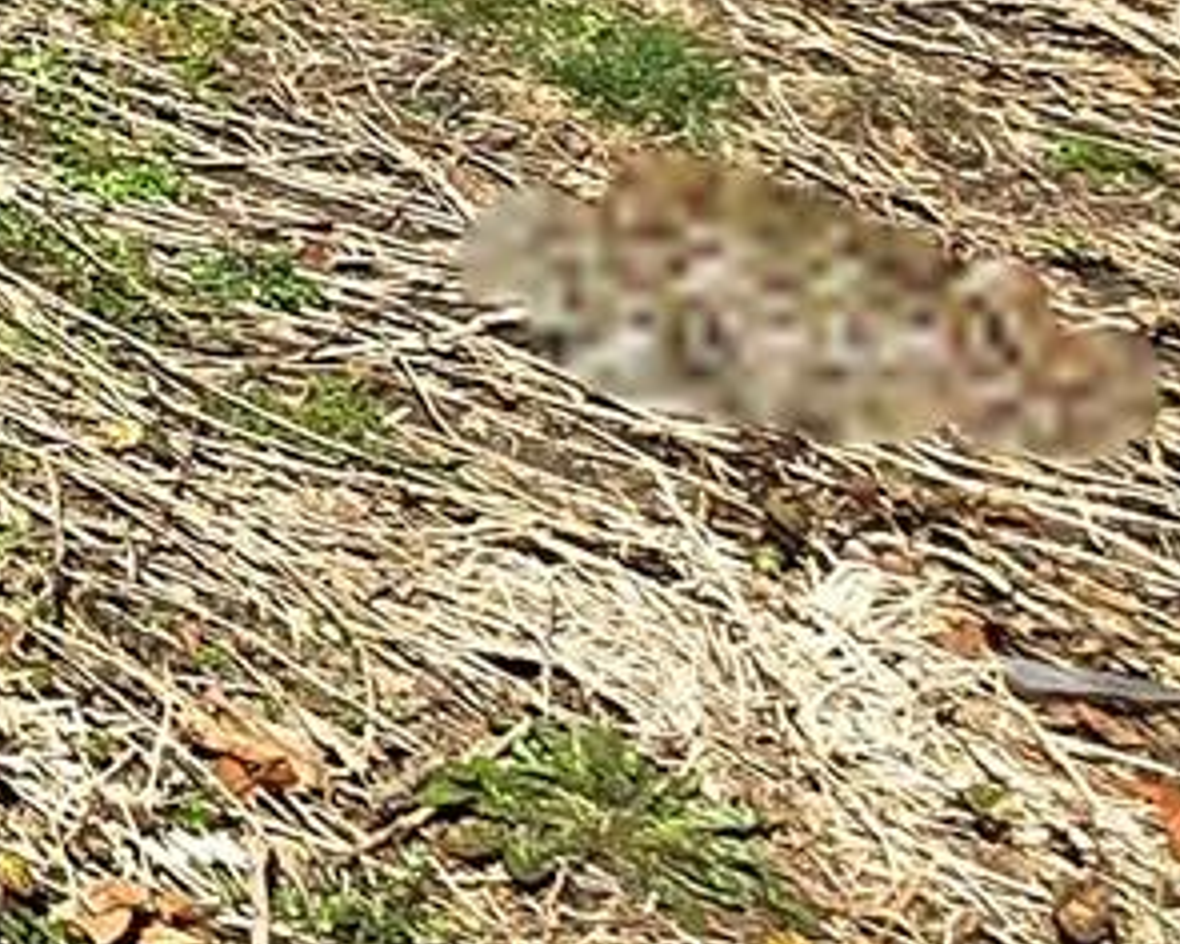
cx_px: -2240
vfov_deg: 14.6
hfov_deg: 12.0
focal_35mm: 88
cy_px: -904
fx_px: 3073
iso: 64
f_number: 2.2
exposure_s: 1/2000
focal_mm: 2.2
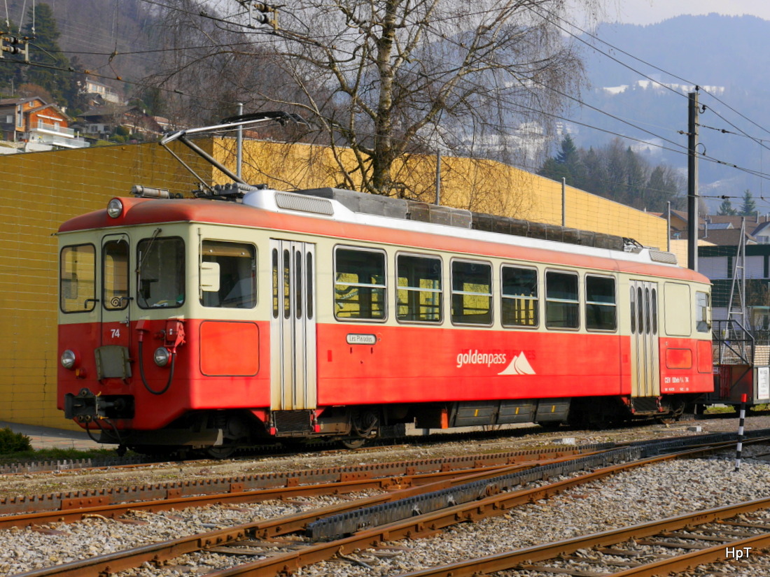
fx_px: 1468
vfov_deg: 22.3
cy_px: 288
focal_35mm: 66
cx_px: 385
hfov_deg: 29.4
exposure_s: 1/400
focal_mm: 33
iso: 160
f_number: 9
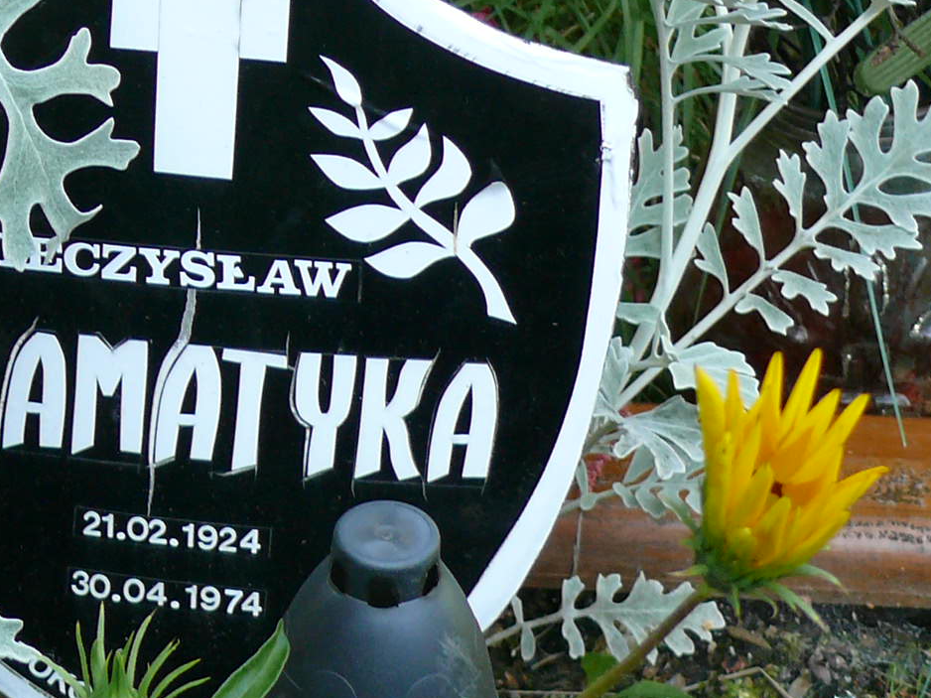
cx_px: 152
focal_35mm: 261
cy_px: 378
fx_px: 7018
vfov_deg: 5.7
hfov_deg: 7.6
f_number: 3.2
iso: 100
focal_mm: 18.1
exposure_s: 1/100
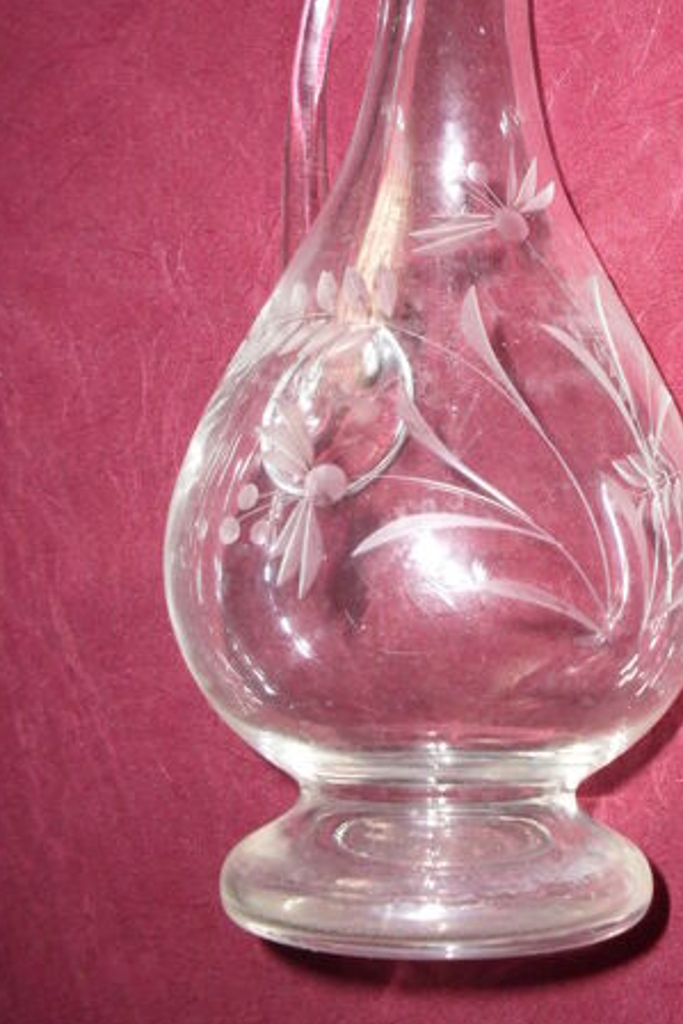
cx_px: 537
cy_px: 379
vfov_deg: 37.9
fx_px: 1479
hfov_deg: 25.6
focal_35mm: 52
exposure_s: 1/45
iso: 200
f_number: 3.2
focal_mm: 6.3
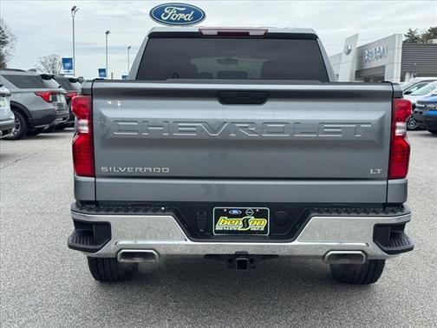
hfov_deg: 39.7
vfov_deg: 30.3
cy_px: 164
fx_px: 606
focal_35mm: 48
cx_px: 218
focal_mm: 6.76
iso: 64
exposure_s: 1/980
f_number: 1.78
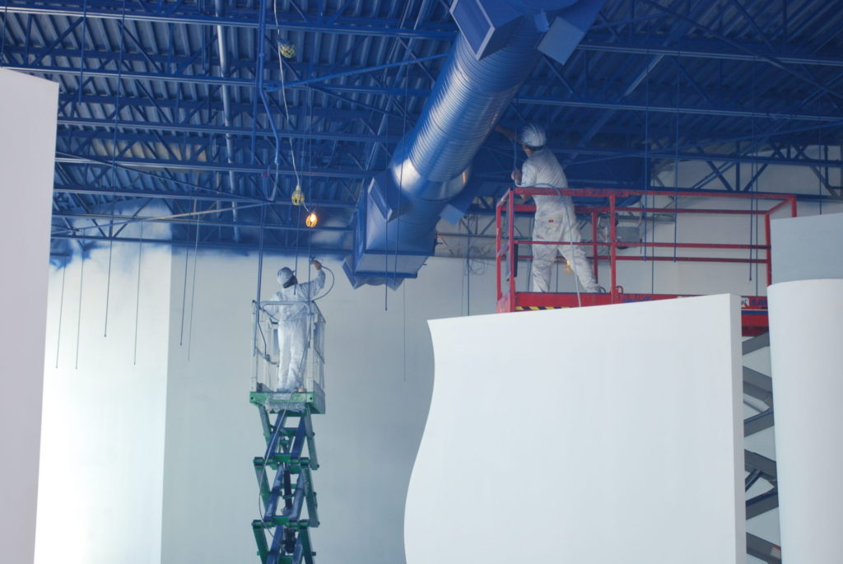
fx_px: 1582
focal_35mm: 68
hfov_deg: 29.8
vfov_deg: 20.2
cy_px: 282
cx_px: 422
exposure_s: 1/60
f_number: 5.3
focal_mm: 45
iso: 360
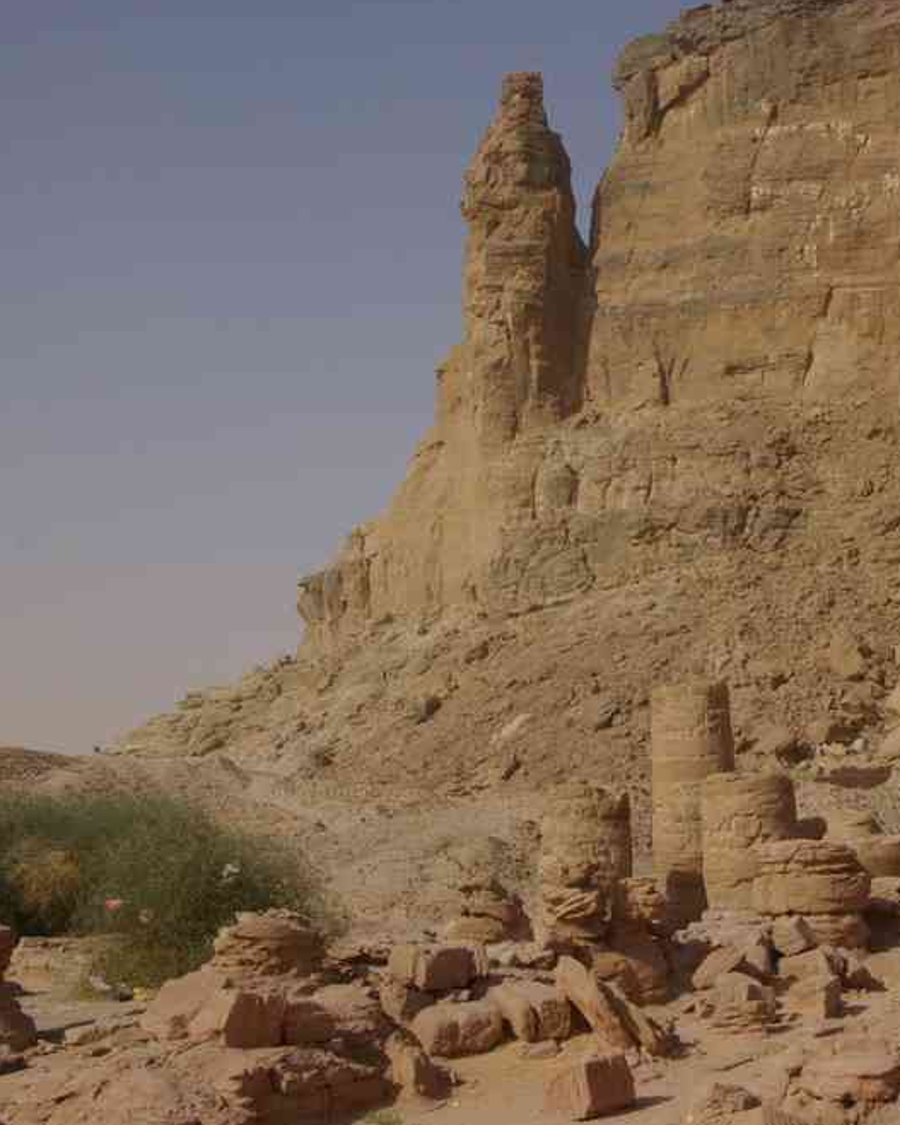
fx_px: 1915
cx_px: 661
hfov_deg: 26.2
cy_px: 558
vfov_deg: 32.8
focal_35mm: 57
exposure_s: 1/125
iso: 100
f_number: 13
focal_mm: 26.9
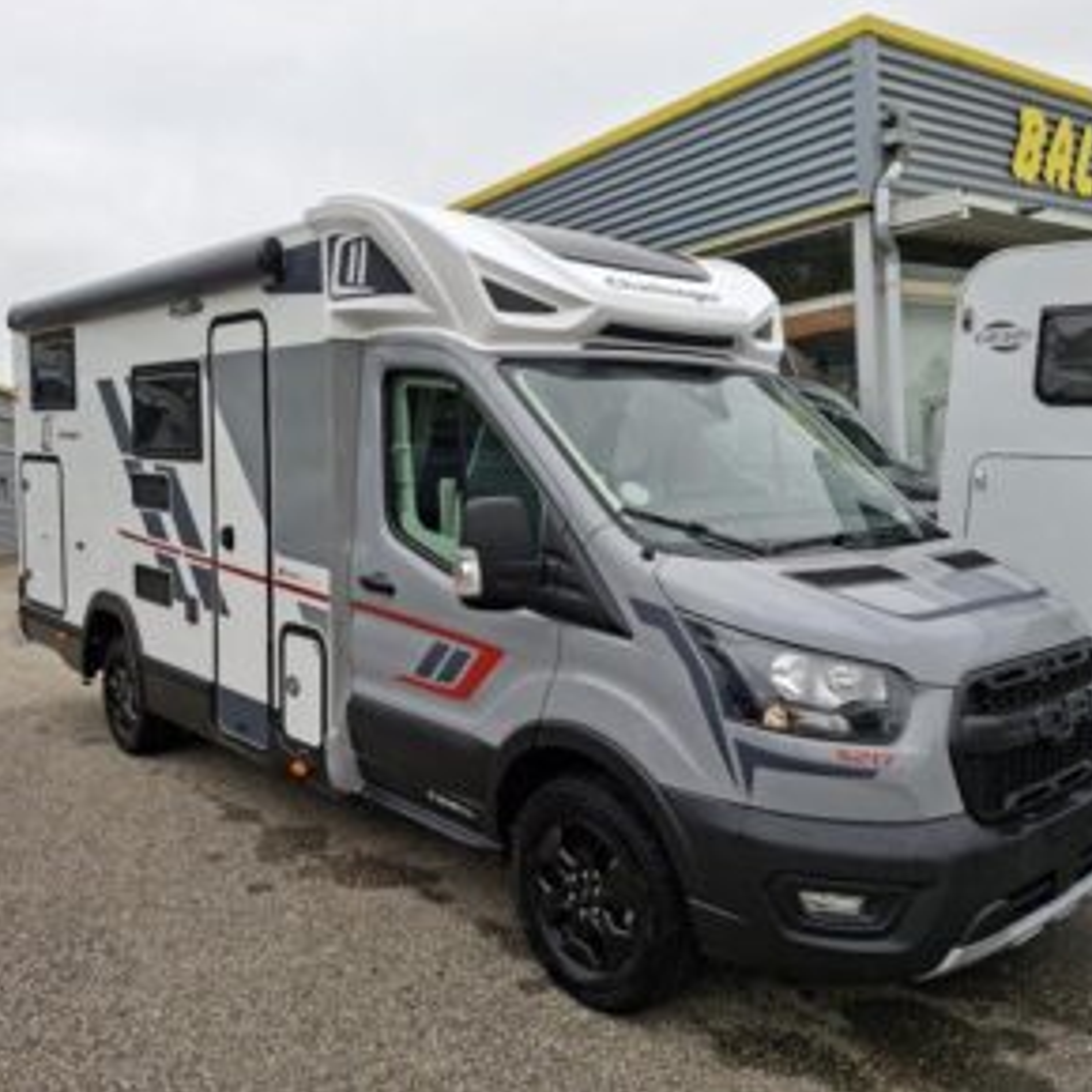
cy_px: 531
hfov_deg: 57.3
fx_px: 999
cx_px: 557
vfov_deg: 57.3
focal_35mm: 28
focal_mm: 5.54
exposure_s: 1/417
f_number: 1.8
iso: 50
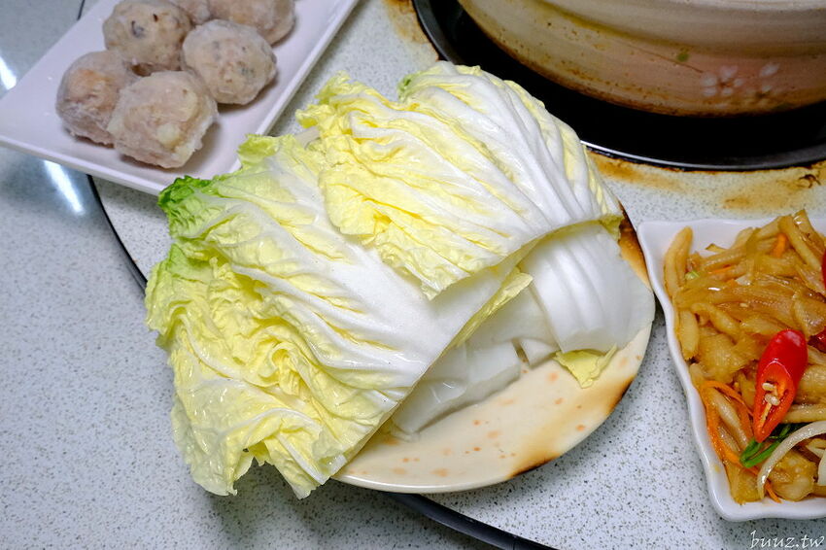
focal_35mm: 29
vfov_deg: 44.9
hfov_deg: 63.7
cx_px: 413
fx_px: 665
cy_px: 275
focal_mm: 19.6
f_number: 8
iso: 3200
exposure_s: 1/100
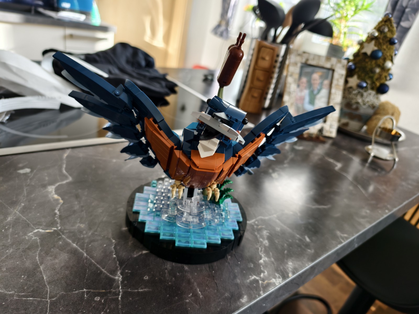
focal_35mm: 23
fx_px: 278
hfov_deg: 73.9
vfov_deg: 58.9
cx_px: 210
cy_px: 157
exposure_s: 1/100
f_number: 1.57
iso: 144
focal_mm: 6.54
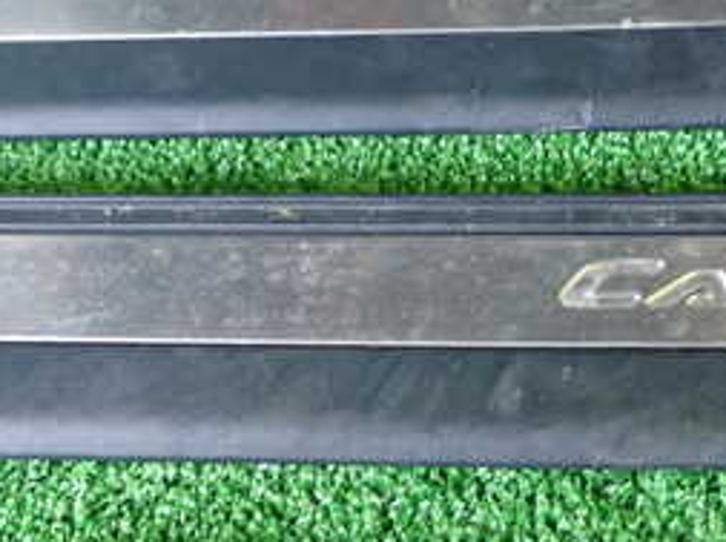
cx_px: 298
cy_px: 390
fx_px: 1592
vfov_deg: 19.2
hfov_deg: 25.7
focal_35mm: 76
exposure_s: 1/30
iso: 640
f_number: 2.4
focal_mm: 5.79
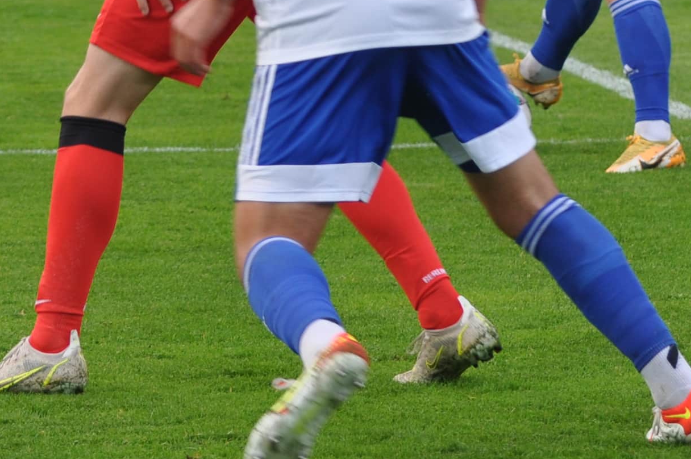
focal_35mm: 476
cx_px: 435
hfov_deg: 4.3
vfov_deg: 2.9
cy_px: -17
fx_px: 9127
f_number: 4.5
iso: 200
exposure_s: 1/125
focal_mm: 90
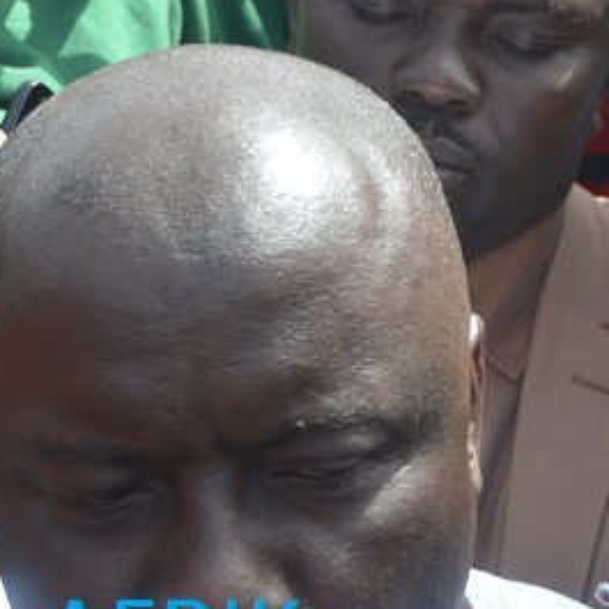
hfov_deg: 11.2
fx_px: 3085
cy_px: 472
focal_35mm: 155
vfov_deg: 11.2
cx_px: 108
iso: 200
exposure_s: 1/125
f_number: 5.6
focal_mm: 46
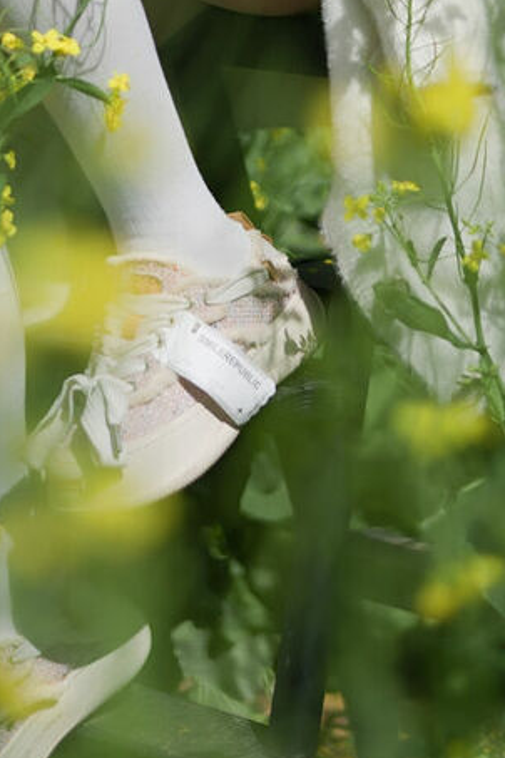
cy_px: -282
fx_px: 3661
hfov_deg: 7.9
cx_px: 299
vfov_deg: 11.4
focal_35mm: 174
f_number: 1.6
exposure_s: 1/8000
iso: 64
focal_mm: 50
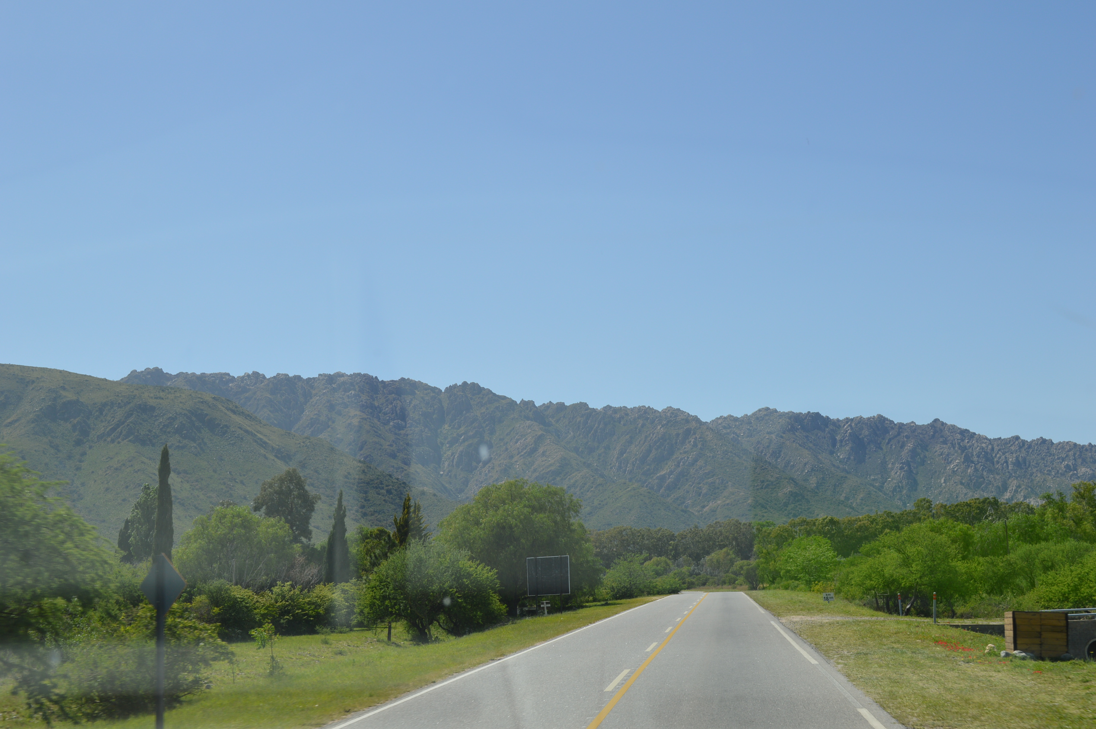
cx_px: 548
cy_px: 364
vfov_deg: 28.0
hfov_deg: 41.1
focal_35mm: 48
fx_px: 1460
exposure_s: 1/250
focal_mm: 32
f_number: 8
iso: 100
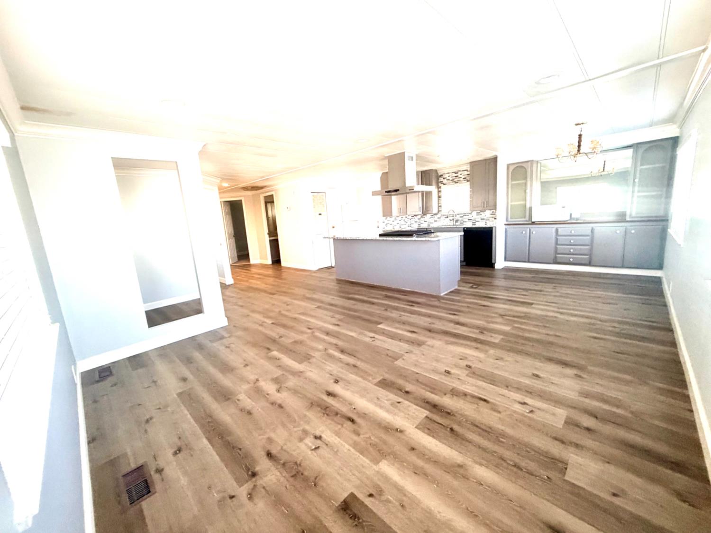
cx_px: 356
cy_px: 266
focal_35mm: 14
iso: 320
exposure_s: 1/119
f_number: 2.2
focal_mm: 2.22
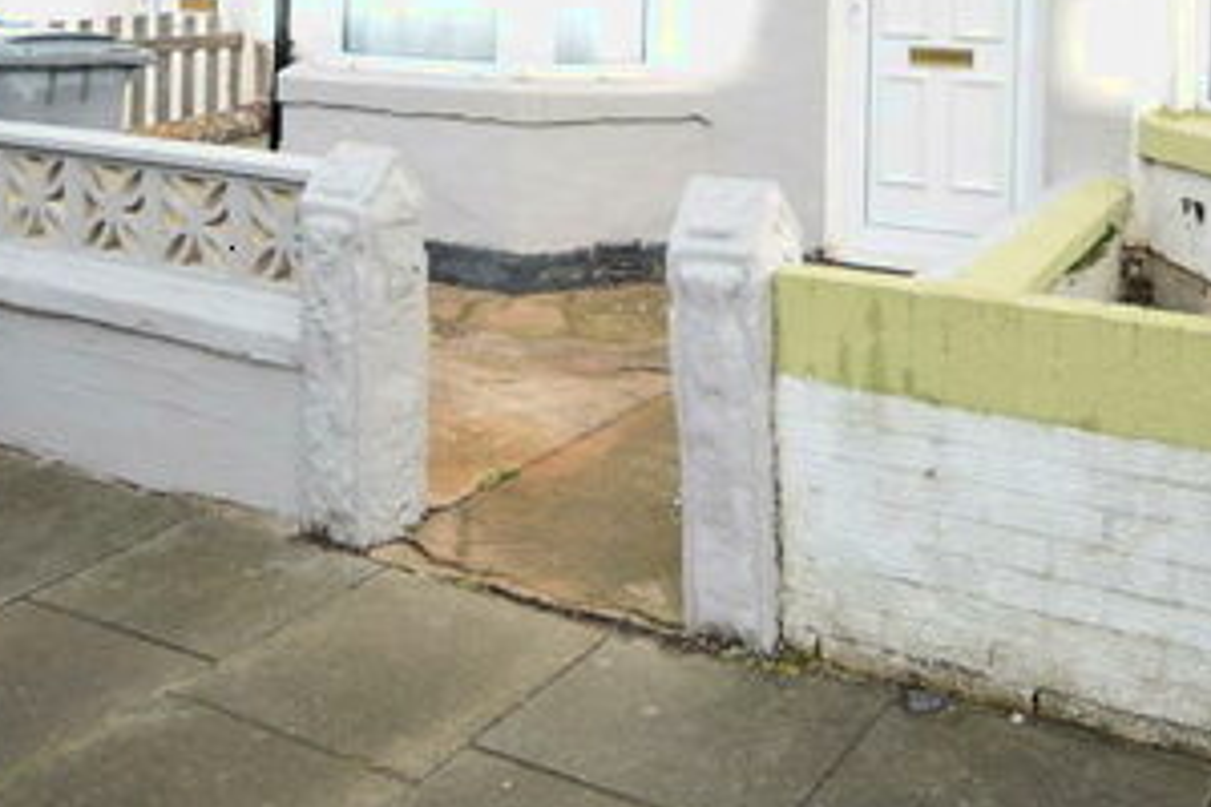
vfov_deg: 34.2
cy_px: -18
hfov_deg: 54.4
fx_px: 1177
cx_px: 642
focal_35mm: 35
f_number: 3.5
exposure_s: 1/400
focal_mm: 10
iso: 100
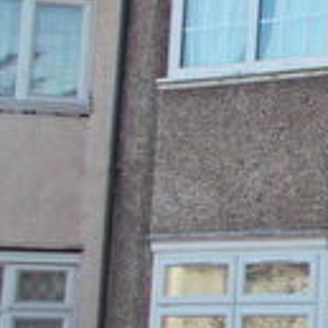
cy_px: 151
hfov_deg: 12.1
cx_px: 702
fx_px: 1340
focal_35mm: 125
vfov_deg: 14.0
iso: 80
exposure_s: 1/200
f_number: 3.2
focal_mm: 4.6
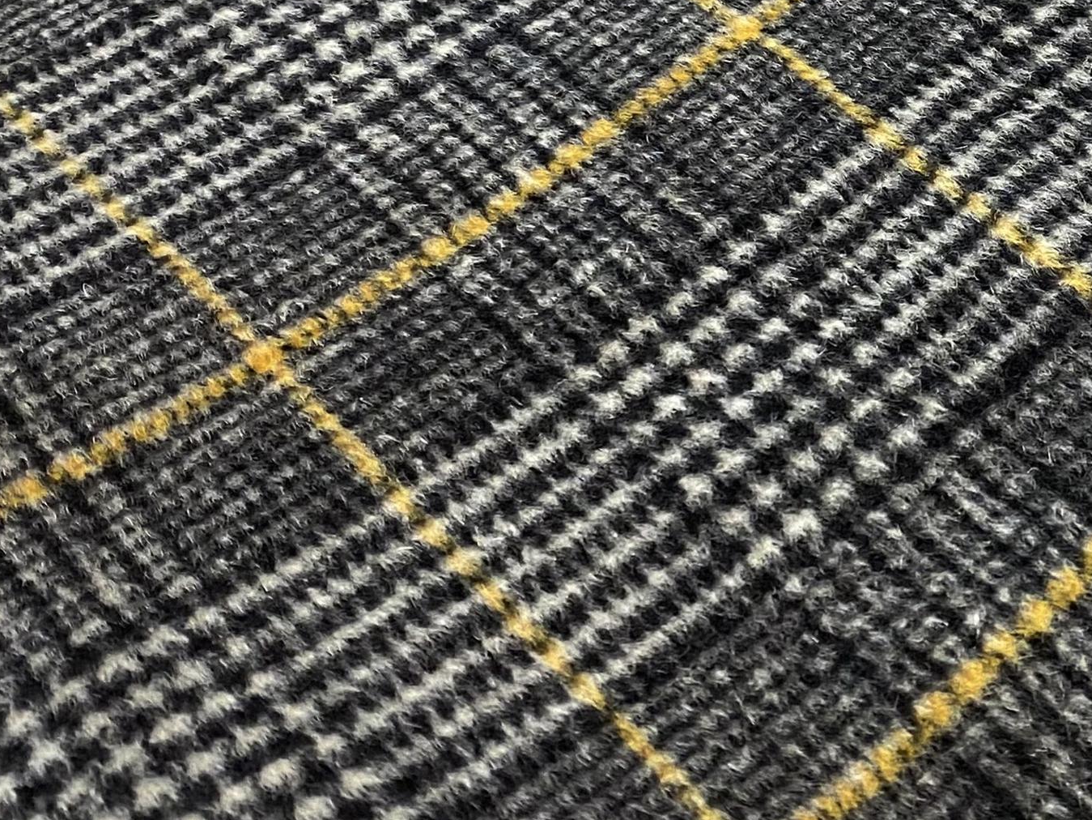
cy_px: 356
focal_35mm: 37
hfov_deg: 49.1
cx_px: 746
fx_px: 1167
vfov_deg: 38.6
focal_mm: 4.25
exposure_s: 1/60
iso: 200
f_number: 1.8
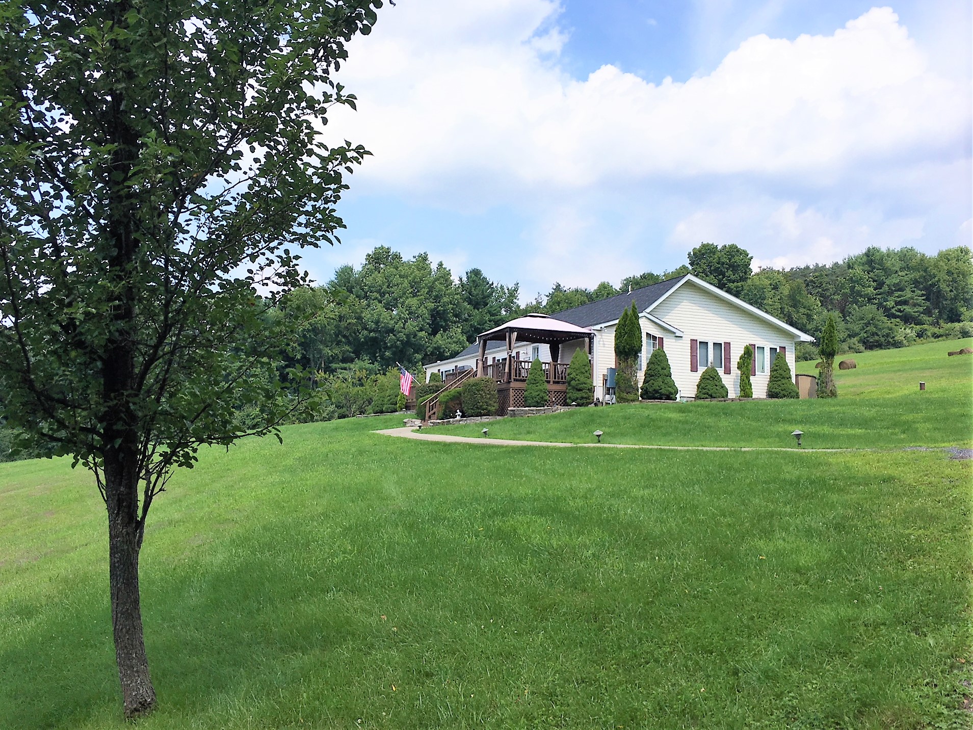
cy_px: 365
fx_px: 815
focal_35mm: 29
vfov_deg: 48.2
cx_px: 486
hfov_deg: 61.7
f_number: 2.2
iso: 25
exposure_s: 1/1972
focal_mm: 4.15
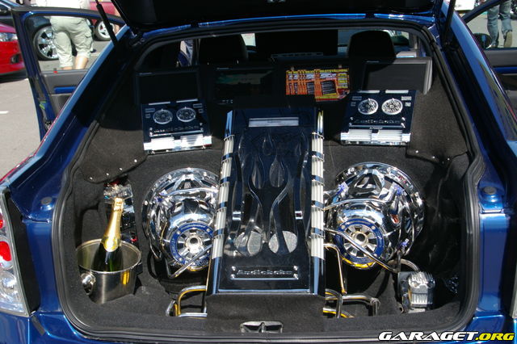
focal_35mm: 46
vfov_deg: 28.9
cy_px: 172
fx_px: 667
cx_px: 258
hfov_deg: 42.3
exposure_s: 1/100
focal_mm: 31
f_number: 11
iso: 200
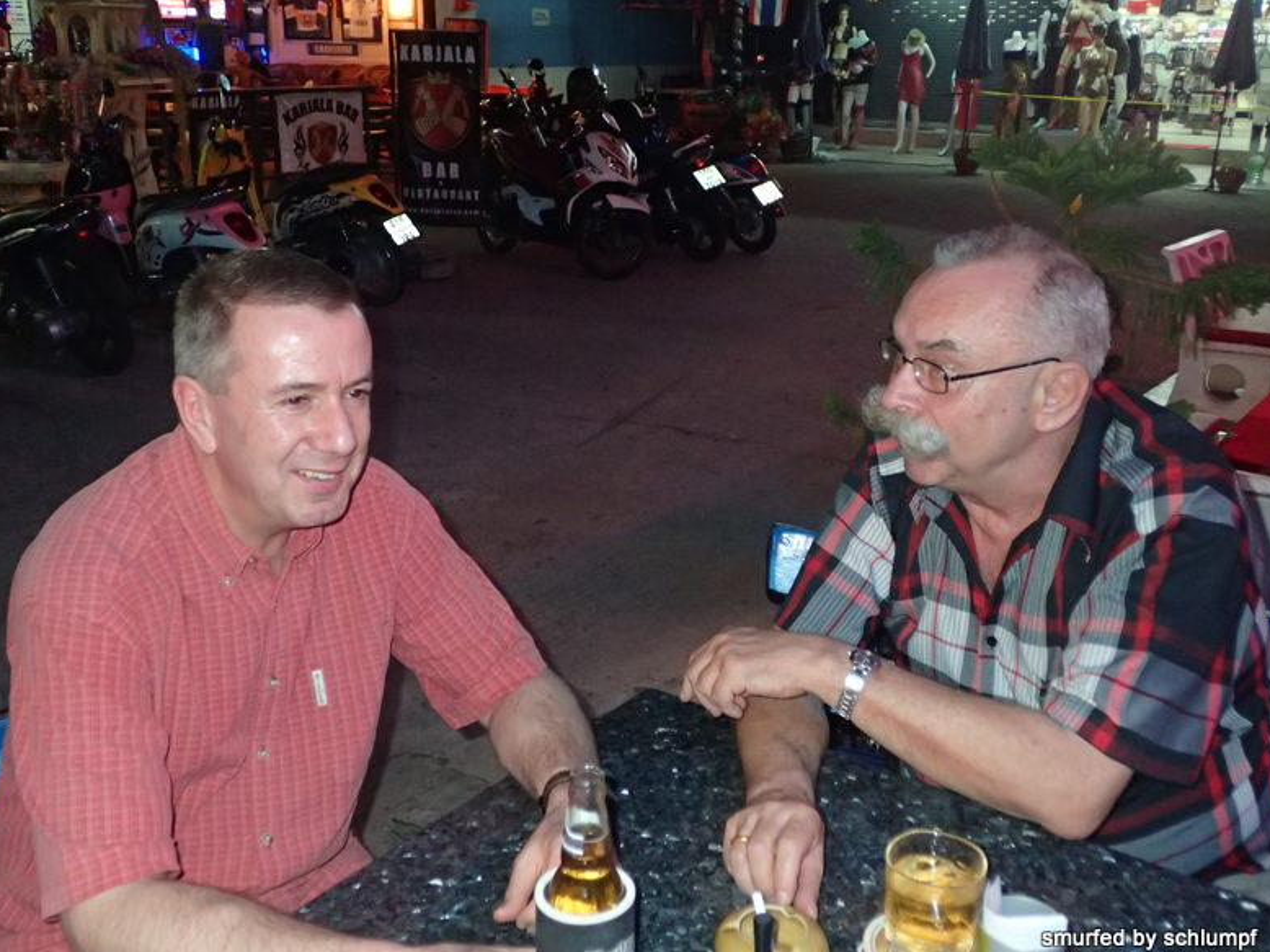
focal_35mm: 36
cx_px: 637
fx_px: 1320
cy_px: 488
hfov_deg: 51.4
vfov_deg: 39.6
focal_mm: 6.42
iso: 800
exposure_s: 1/30
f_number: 2.6
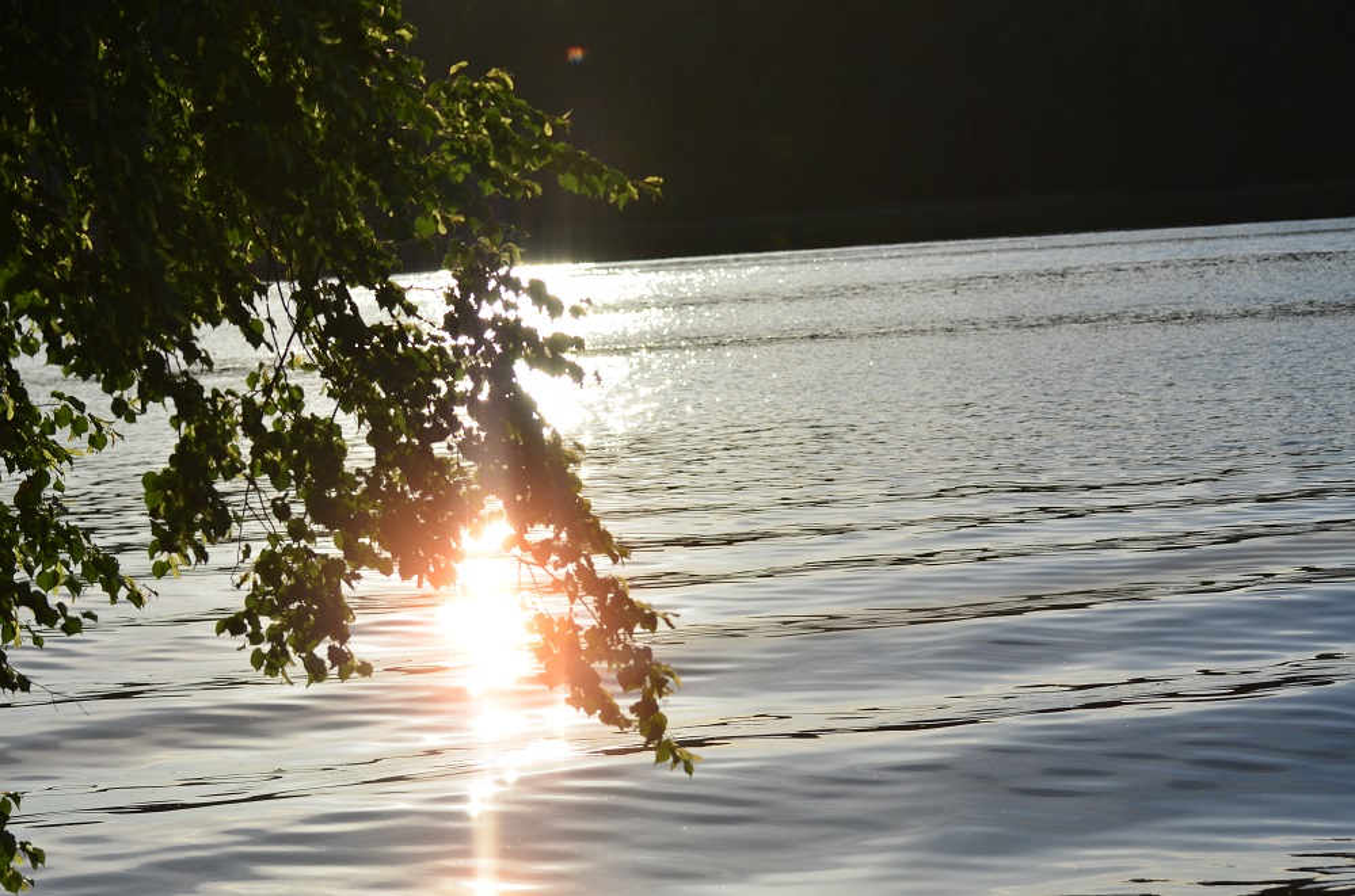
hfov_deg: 19.5
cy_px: 448
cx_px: 678
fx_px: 3943
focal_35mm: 105
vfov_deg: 13.0
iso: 320
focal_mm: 70
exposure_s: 1/8000
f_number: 5
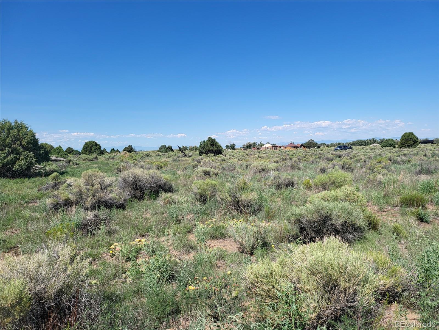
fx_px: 304
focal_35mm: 24
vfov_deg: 56.8
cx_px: 220
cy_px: 165
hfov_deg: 71.6
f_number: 1.8
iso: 40
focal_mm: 5
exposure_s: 1/2551
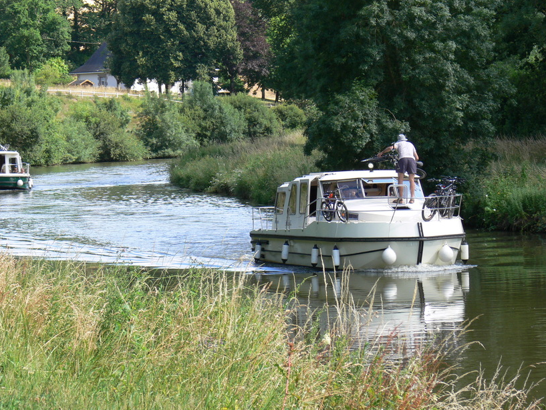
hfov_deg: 11.1
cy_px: 237
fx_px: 2808
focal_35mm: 178
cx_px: 204
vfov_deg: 8.3
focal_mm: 30
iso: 80
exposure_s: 1/100
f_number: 5
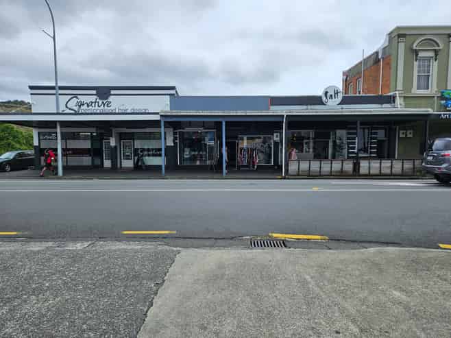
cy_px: 169
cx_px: 226
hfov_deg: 73.9
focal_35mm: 23
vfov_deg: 58.8
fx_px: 300
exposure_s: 1/2600
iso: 25
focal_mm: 5.4
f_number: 1.8
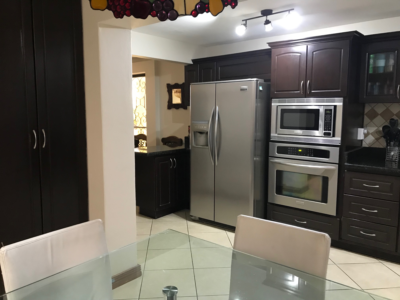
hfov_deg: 63.4
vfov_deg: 49.7
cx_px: 200
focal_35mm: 28
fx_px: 324
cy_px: 150
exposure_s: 1/12
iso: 100
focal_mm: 3.99
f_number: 1.8
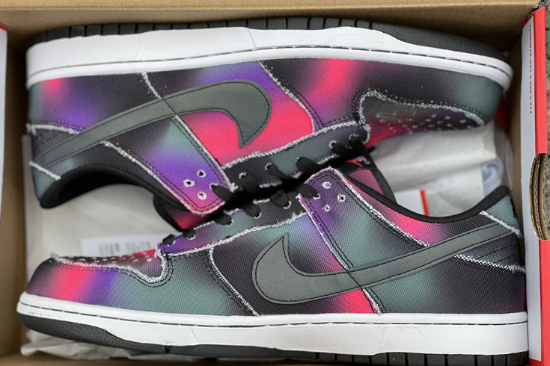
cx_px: 274
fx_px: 1024
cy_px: 190
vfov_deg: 20.3
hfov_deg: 30.1
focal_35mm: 67
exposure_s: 1/121
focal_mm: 7.5
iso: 25
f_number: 2.2
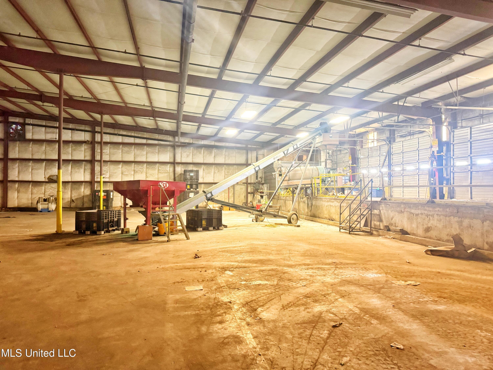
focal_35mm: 24
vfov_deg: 56.8
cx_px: 246
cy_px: 185
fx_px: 342
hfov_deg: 71.6
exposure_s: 1/60
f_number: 1.78
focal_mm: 6.76
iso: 640
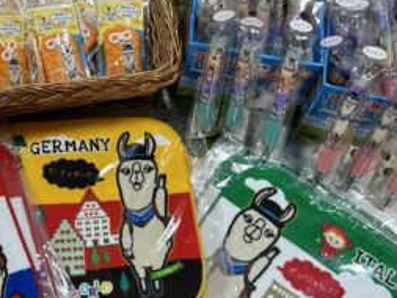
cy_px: -5
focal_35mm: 77
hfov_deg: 24.5
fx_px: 884
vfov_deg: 18.6
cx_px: 33
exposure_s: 1/120
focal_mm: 5.7
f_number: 1.5
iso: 40
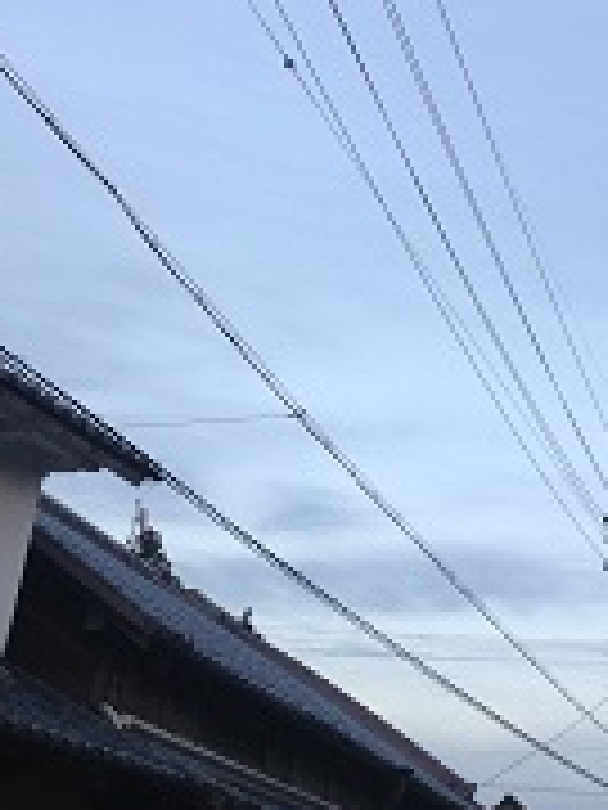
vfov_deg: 27.0
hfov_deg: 20.0
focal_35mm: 72
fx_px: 1686
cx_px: 558
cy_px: 392
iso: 50
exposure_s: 1/30
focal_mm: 4.12
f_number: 2.4
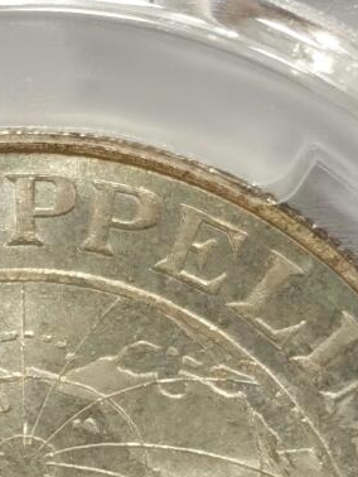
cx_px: 29
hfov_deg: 5.8
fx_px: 3540
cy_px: 289
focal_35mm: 257
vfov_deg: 7.7
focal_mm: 5.56
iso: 100
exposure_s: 1/100
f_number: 16
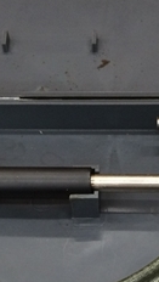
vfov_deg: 24.0
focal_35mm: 87
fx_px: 650
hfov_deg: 13.9
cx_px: 113
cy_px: 232
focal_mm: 4.15
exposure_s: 1/30
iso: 100
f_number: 2.2
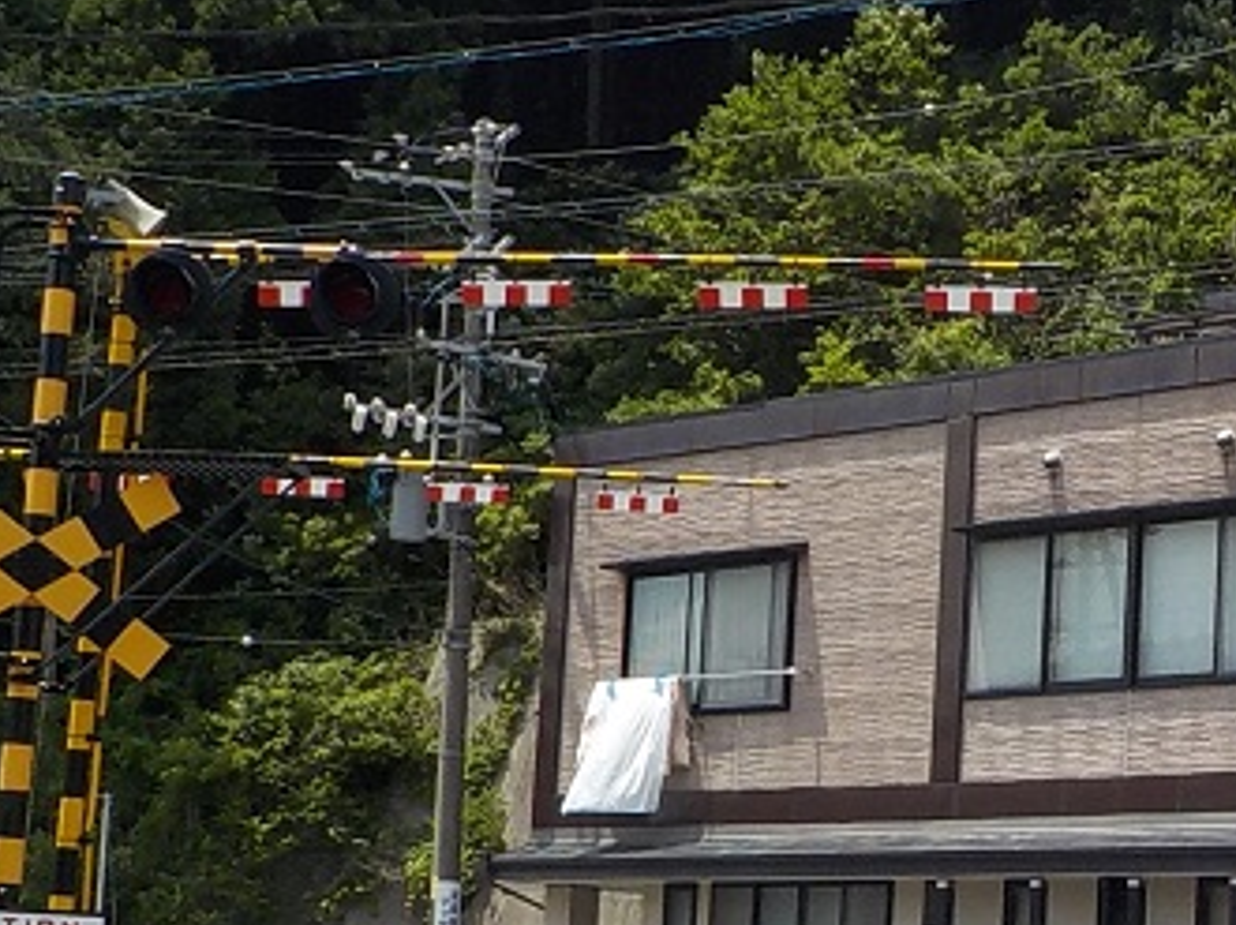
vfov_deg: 16.2
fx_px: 3247
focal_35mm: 91
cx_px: 1127
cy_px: 603
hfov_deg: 21.1
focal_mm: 4.1
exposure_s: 1/1000
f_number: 3.3
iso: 125
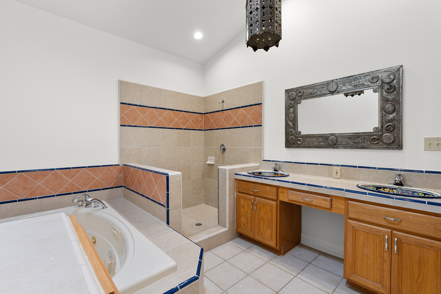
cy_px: 147
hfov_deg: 96.7
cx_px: 220
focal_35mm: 16
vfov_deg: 73.7
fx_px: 196
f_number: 7.1
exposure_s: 1/2.5
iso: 320
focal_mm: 16
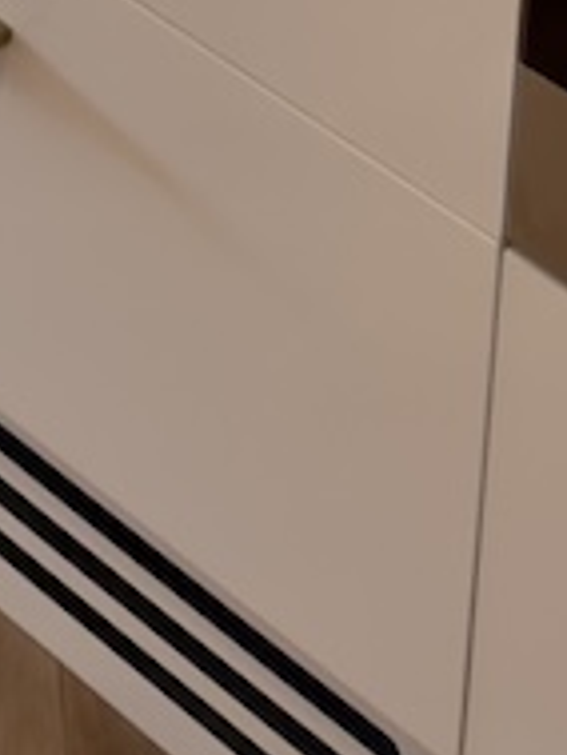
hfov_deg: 8.4
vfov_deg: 8.6
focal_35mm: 169
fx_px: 3687
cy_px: -1844
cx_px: -495
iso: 64
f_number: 1.78
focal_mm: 6.76
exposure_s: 1/121
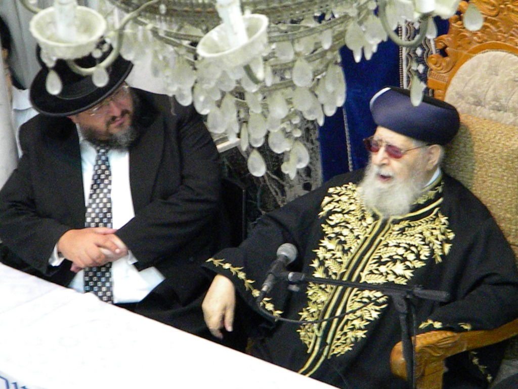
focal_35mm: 183
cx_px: 259
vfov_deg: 8.1
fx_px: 2738
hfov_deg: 10.8
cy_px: 194
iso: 2716
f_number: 5.2
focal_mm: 33.1
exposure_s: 1/61.5
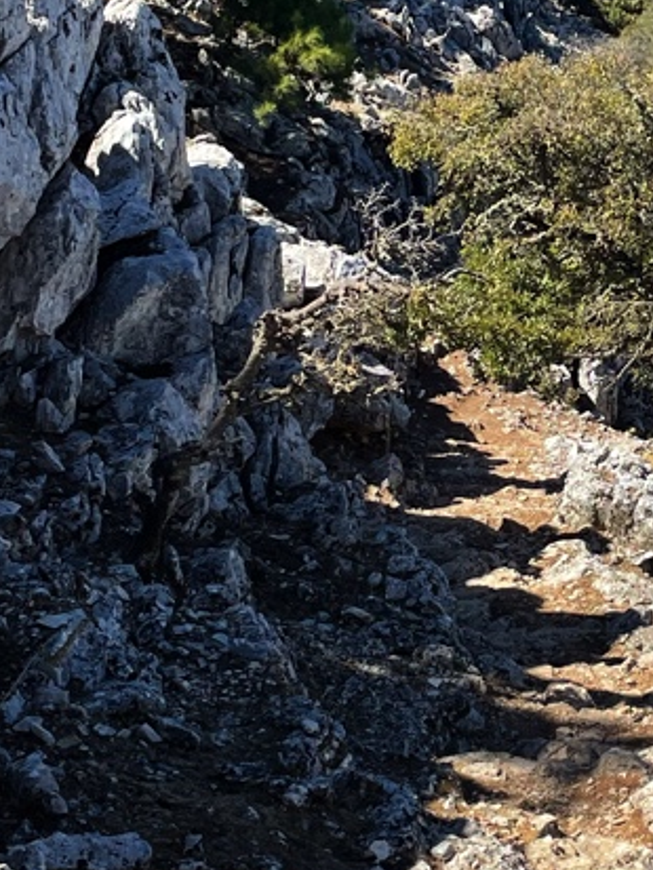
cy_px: 347
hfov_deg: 17.0
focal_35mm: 86
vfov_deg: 22.7
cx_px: 571
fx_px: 2162
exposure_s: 1/2959
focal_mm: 4.2
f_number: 1.6
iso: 32
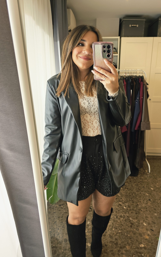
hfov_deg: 49.3
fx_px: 176
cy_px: 126
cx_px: 82
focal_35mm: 25
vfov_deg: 72.5
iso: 100
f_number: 1.7
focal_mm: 6.3
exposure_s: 1/100
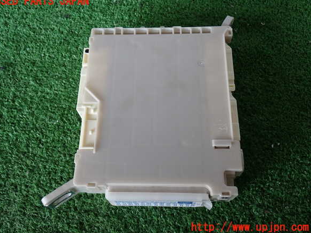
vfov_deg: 38.7
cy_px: 114
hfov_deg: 50.1
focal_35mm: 37
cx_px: 152
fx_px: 332
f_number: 2.5
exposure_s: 1/80
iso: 160
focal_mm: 6.37
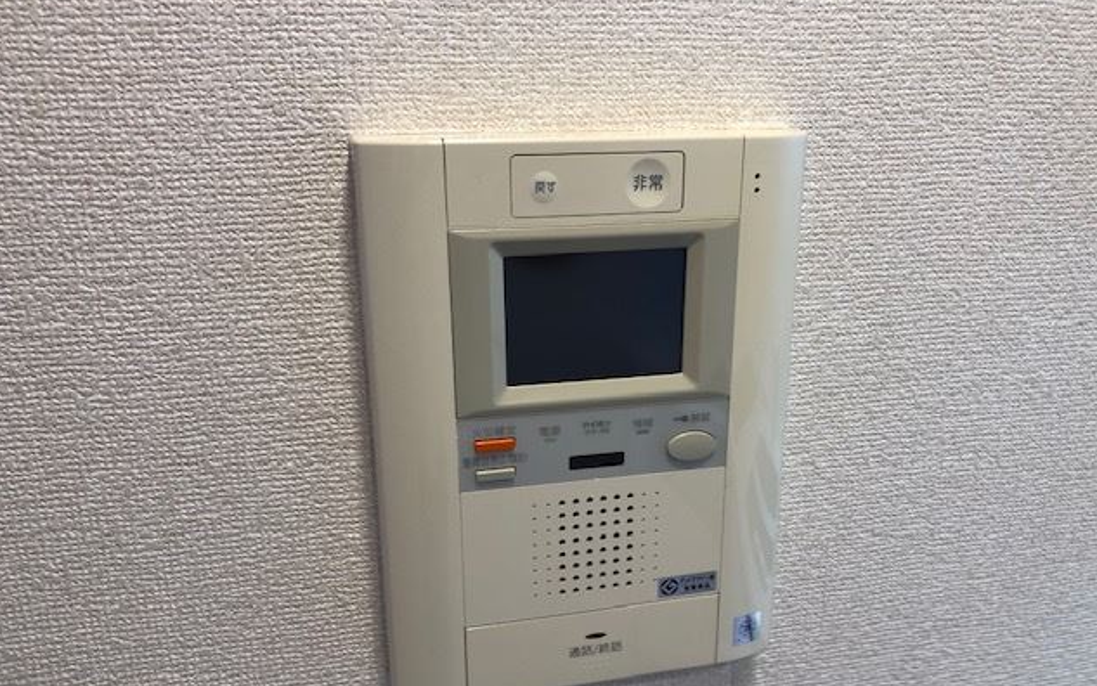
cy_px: 395
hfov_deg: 62.9
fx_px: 897
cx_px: 544
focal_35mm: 30
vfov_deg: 41.7
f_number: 1.8
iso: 32
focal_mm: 3.99
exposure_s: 1/50
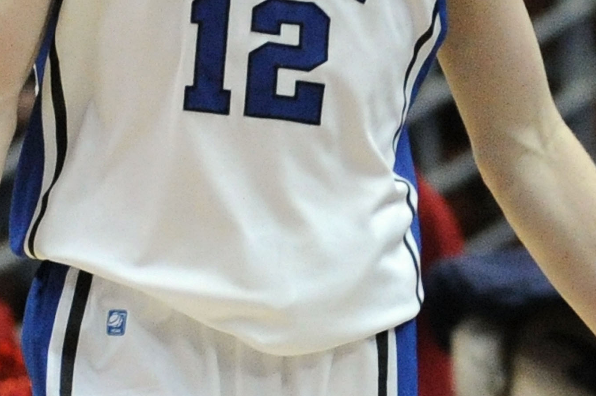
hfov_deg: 3.0
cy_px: -15
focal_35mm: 694
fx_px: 11483
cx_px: 257
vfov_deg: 2.0
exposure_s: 1/640
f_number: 4
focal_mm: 220
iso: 5000
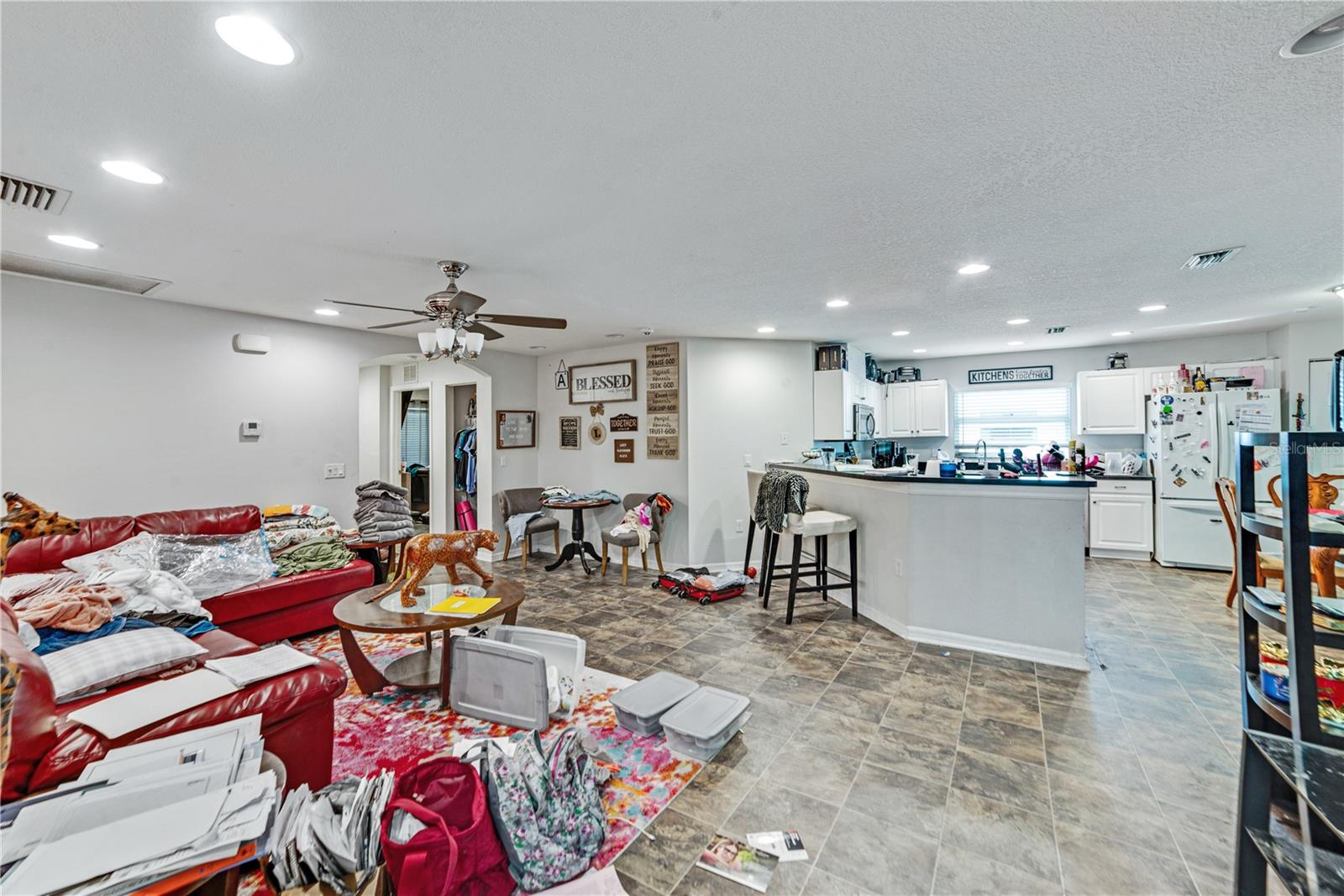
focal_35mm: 14
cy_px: 448
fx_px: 523
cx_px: 672
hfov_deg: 104.2
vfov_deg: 81.2
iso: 160
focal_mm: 14
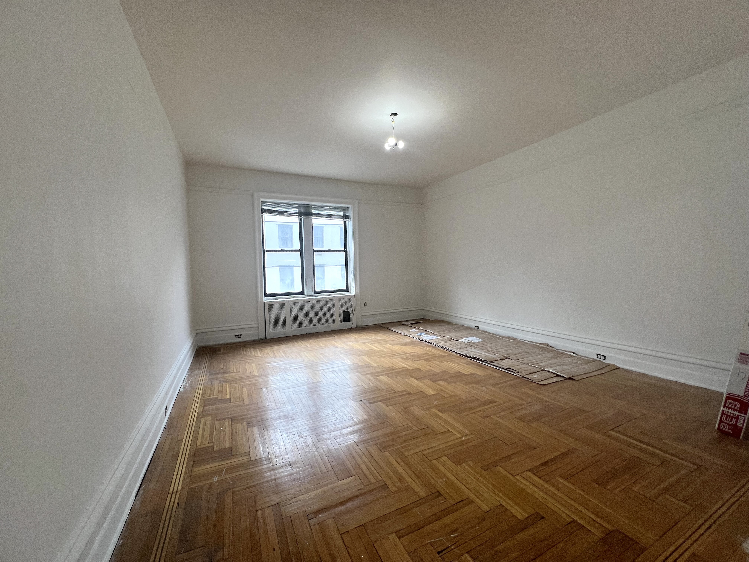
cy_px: 281
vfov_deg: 89.9
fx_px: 281
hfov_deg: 106.2
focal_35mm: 13
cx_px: 374
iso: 80
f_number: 1.8
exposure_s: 1/120
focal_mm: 1.57
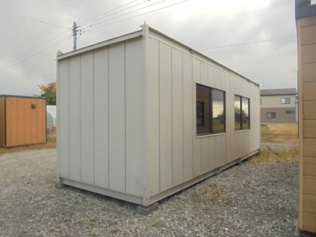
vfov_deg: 53.1
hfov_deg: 67.3
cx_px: 158
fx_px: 237
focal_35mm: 26
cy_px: 118
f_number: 3.5
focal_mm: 4.6
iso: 100
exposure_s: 1/250
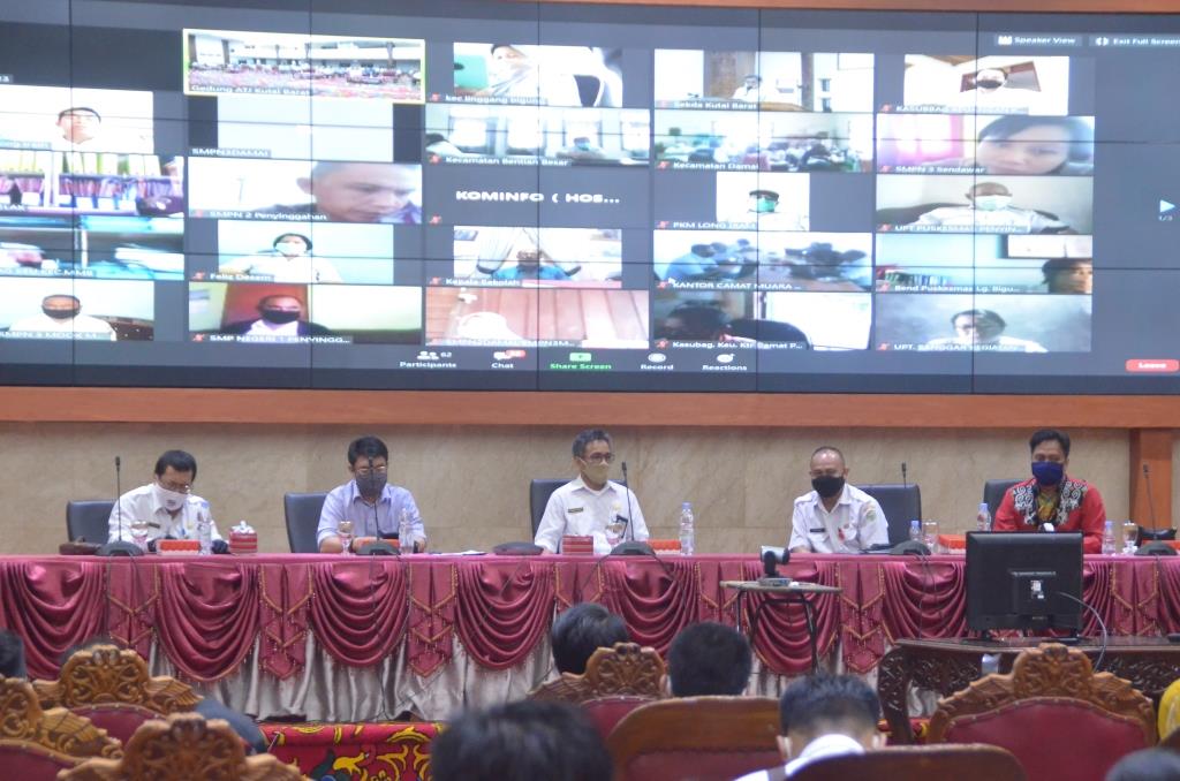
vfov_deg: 11.4
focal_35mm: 120
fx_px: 3925
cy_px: 390
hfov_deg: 17.1
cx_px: 590
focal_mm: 80
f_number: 5.6
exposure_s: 1/80
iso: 4000
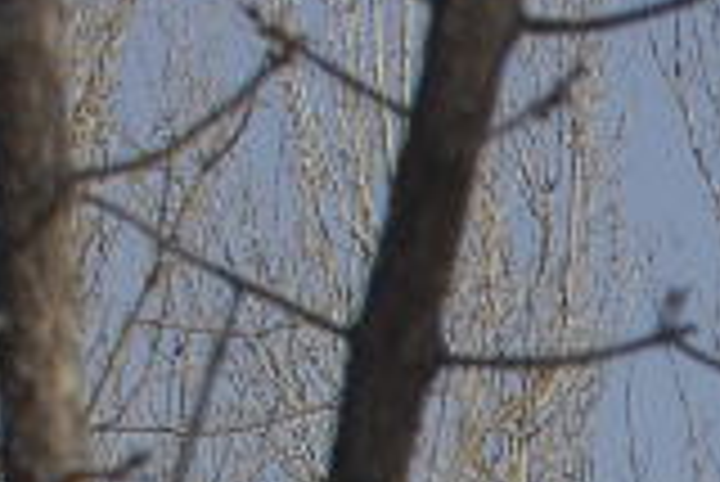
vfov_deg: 1.3
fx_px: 20658
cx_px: 2642
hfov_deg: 2.0
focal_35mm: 1032
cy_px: 1572
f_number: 8
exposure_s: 1/200
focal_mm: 86
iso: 100
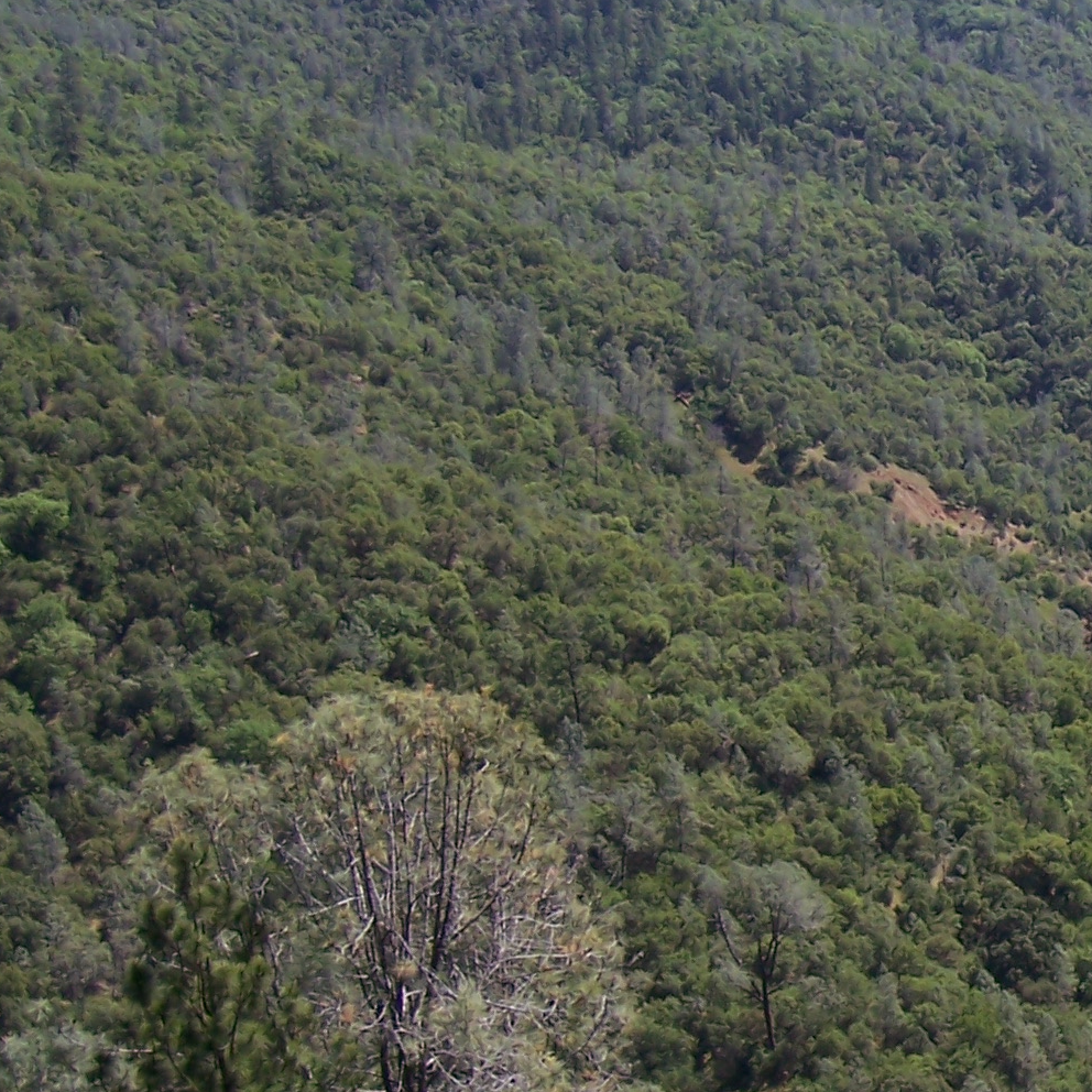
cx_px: 1404
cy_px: 645
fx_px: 2784
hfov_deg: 20.4
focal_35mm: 78
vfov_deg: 22.2
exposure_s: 1/350
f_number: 5.6
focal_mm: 5.6
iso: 80
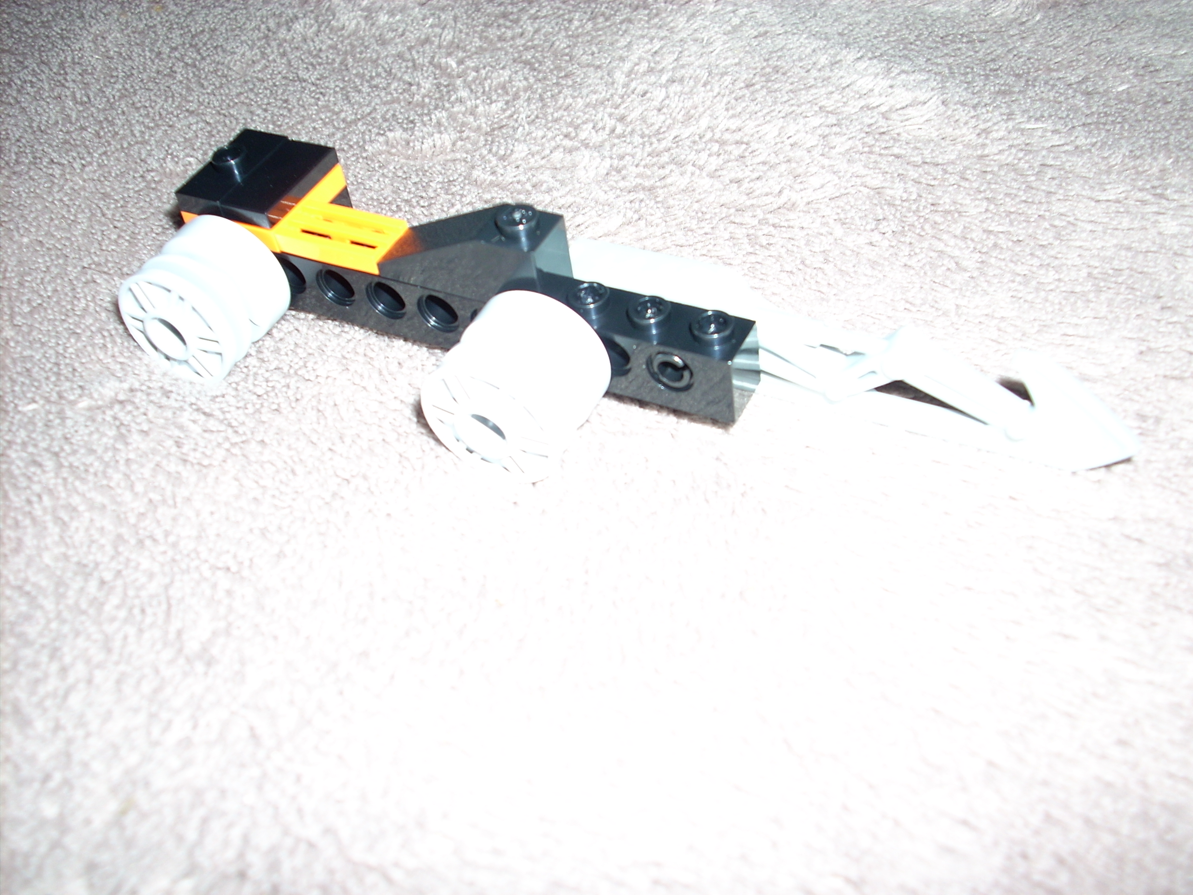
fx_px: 1275
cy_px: 448
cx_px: 596
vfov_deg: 38.7
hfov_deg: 50.1
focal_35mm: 37
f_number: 2.8
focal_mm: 6.2
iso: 64
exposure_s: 1/60
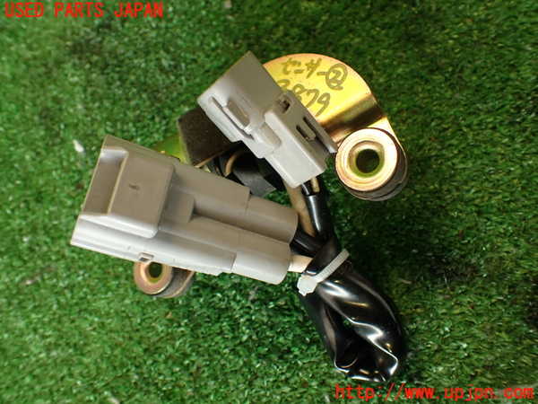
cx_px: 269
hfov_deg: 56.8
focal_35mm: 32
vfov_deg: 44.2
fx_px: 497
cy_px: 202
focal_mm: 5.79
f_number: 2.4
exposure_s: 1/50
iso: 200
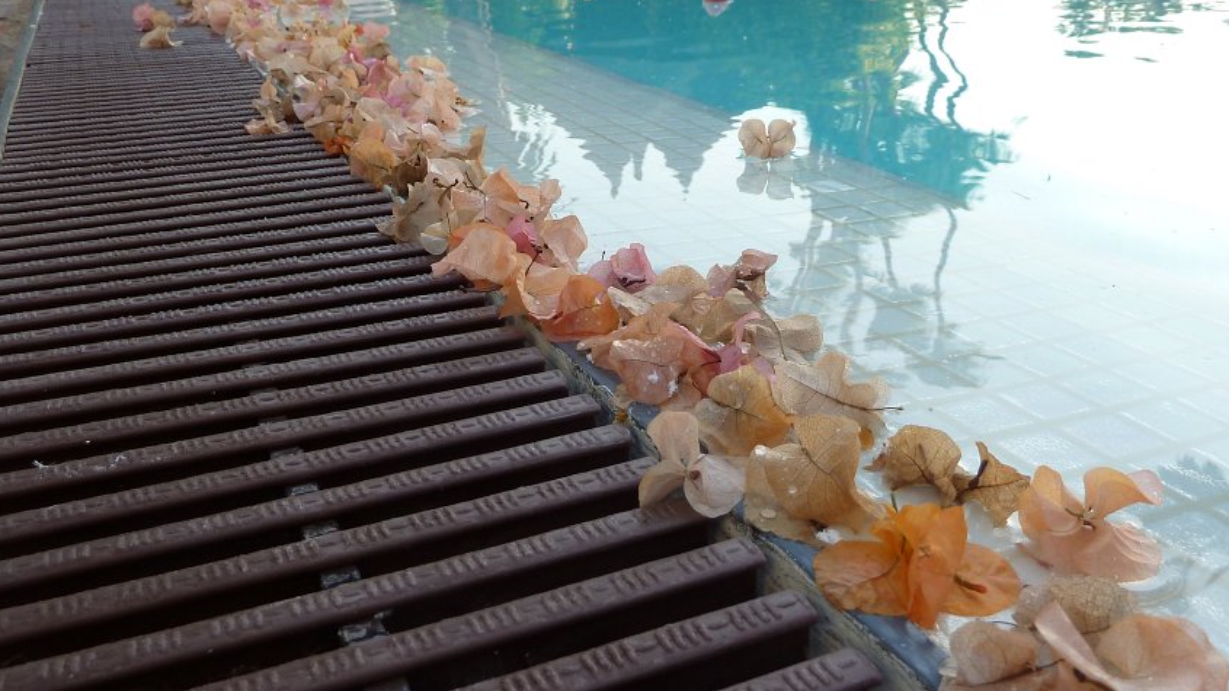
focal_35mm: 33
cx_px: 609
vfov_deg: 35.6
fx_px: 1075
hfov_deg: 59.5
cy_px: 320
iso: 80
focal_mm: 4.1
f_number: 3.3
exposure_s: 1/100
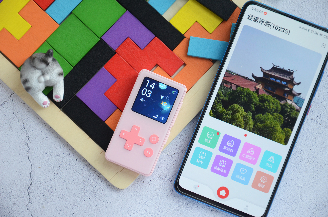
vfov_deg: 11.4
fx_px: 1091
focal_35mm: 120
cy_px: 108
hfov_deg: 17.1
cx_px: 164
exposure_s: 1/125
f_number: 5.6
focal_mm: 80
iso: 1000
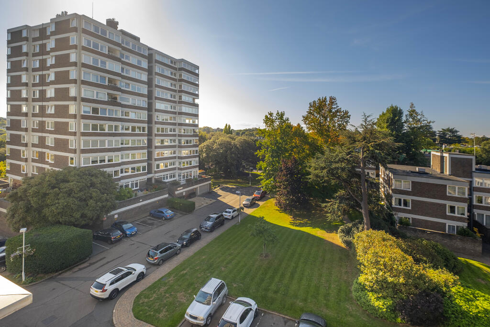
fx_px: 204
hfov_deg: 100.4
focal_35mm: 15
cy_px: 164
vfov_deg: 77.3
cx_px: 245
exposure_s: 1/250
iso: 250
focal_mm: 10
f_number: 6.4
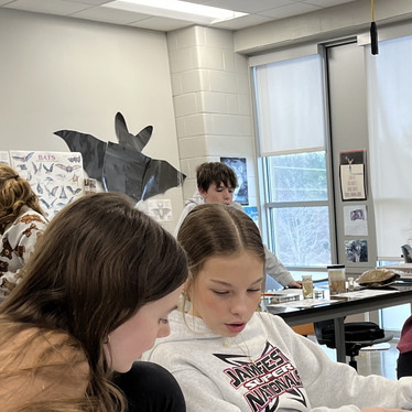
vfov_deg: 26.0
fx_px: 848
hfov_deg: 26.3
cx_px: 379
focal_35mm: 63
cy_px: 405
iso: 125
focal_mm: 5.1
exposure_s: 1/120
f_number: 1.6
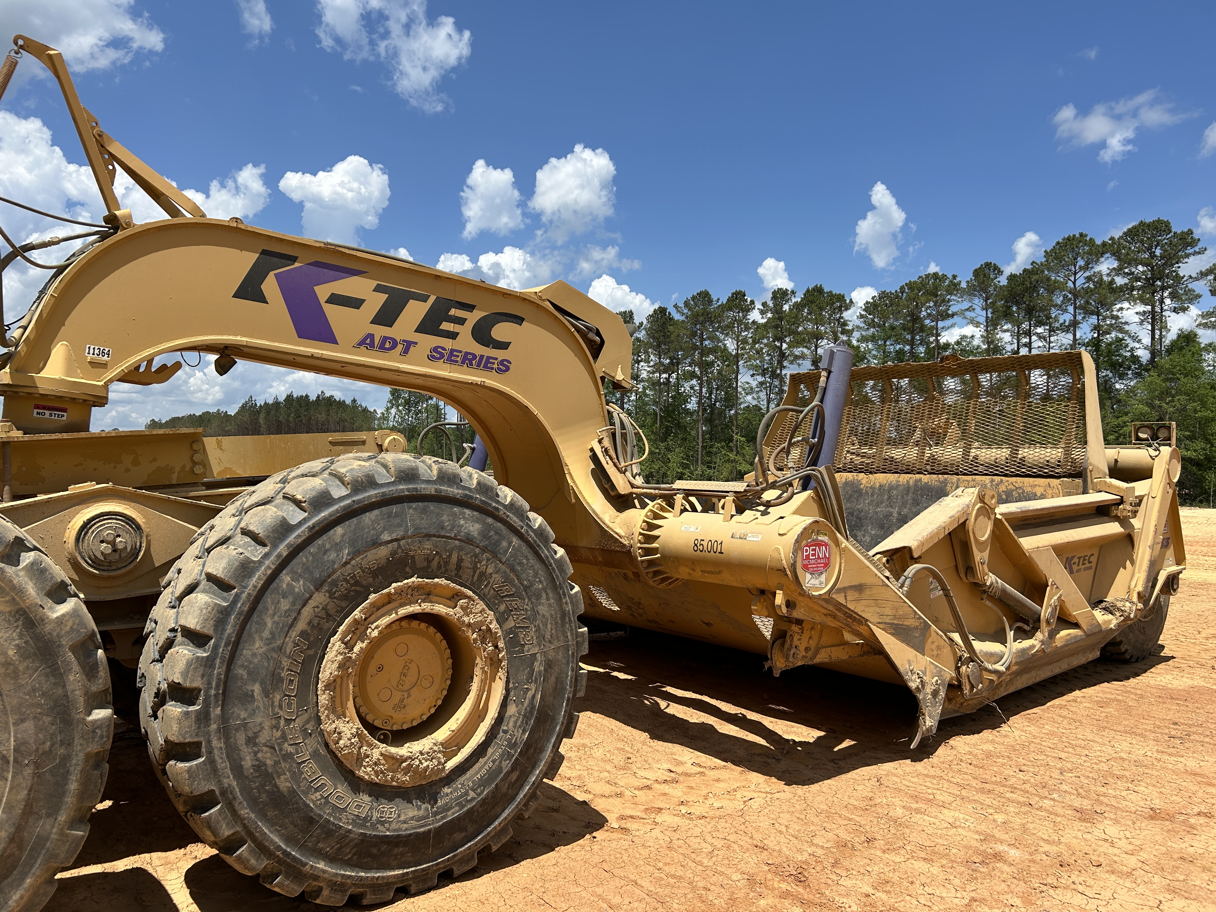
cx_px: 608
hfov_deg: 67.3
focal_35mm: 26
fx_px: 913
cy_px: 456
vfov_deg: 53.1
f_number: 1.5
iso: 50
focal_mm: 5.7
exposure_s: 1/5076
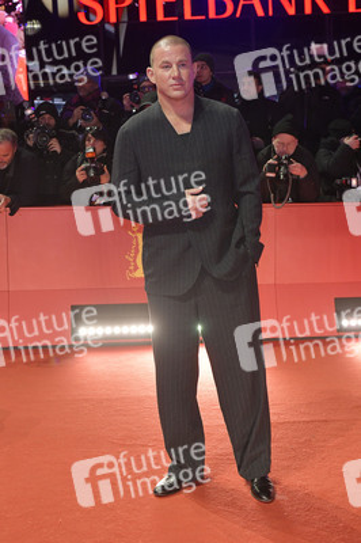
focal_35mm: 48
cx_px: 180
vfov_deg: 41.1
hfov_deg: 28.0
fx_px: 723
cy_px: 272
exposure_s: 1/250
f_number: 6.3
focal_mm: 48
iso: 2000
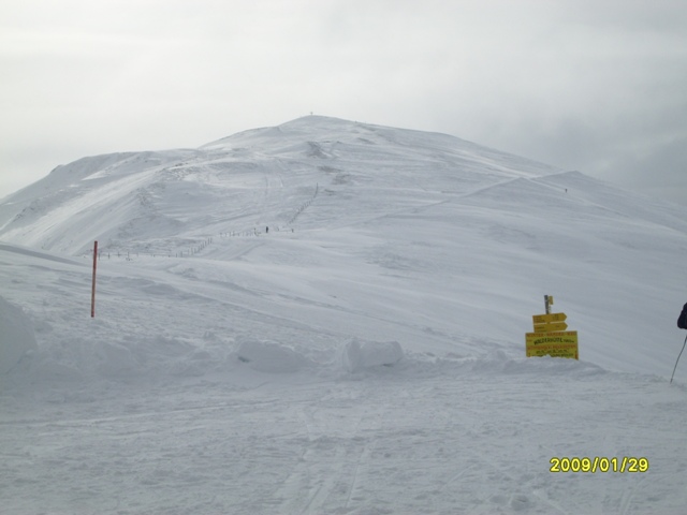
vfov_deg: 20.7
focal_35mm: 71
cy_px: 258
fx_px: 1409
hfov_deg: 27.4
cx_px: 344
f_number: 10.8
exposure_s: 1/500
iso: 80
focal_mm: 11.7
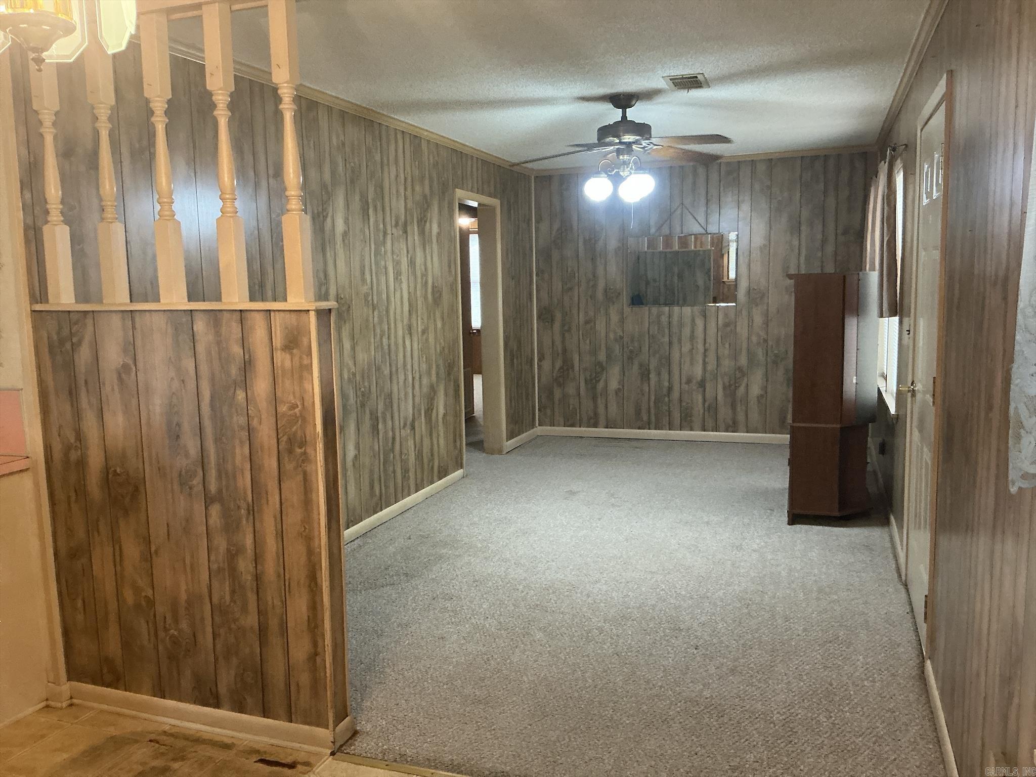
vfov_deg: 49.7
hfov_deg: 63.4
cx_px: 518
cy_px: 388
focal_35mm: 28
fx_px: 838
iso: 250
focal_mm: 3
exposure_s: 1/60
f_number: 1.8
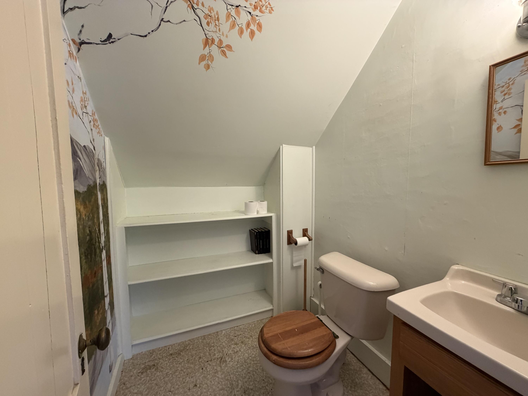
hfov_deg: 102.1
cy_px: 198
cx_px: 264
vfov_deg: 85.7
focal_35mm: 14
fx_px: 214
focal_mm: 2.22
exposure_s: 1/60
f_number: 2.2
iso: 400
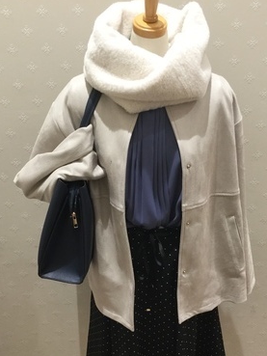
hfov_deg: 34.3
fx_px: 432
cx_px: 147
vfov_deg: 44.1
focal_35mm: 42
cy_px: 237
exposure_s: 1/30
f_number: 2.4
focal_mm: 3.3
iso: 80
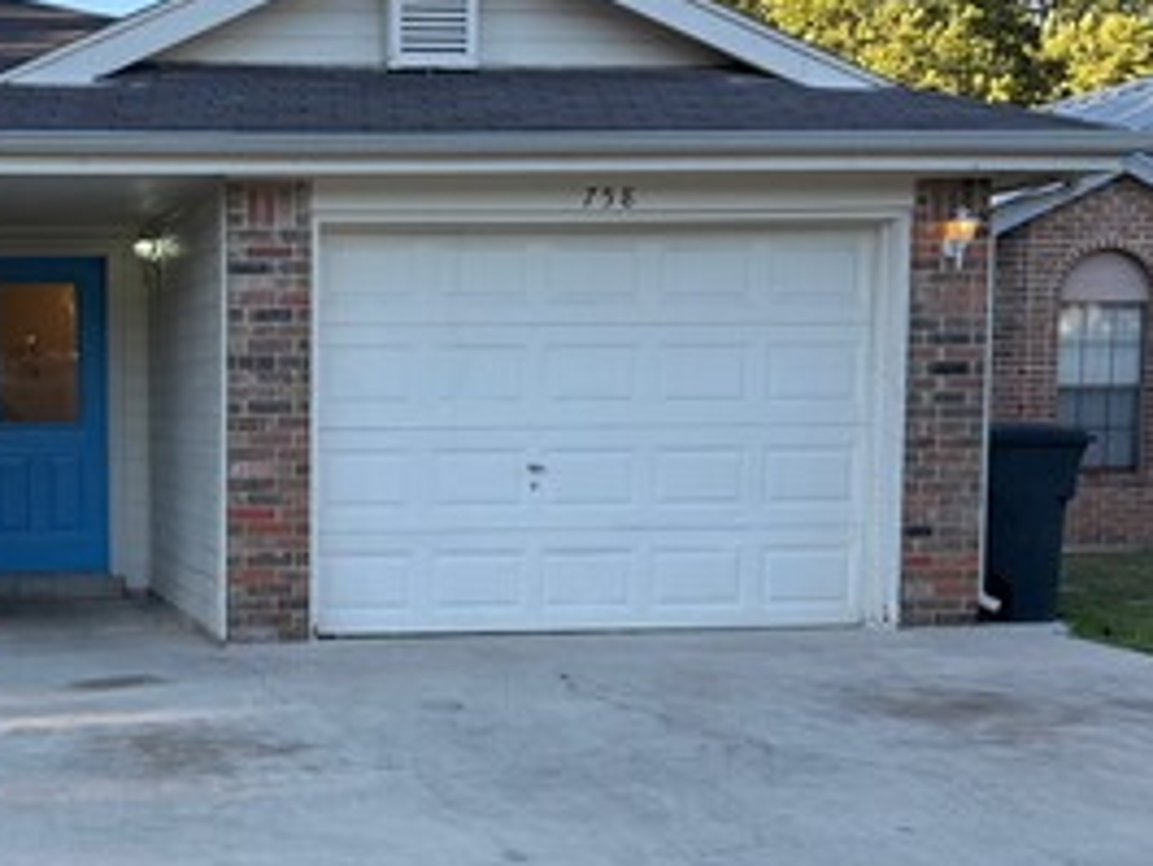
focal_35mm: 58
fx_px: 1933
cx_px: 144
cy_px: 605
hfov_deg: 31.8
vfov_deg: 25.1
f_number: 1.78
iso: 100
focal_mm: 6.76
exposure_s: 1/920
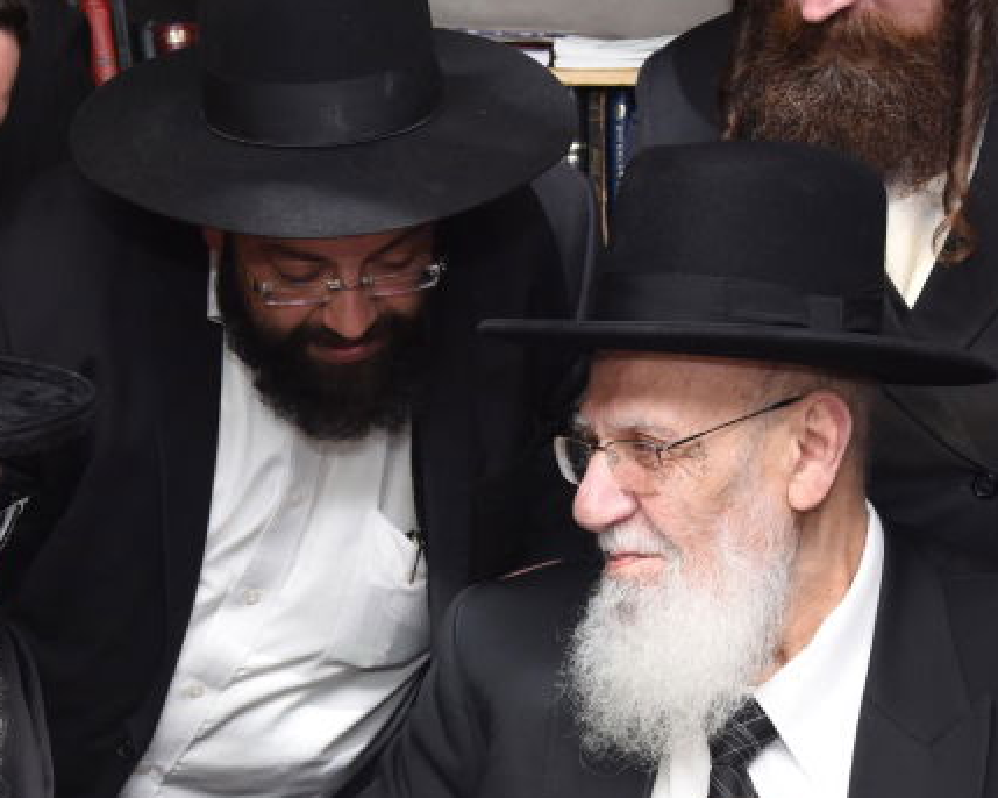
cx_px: 170
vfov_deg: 13.7
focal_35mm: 112
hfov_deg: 17.0
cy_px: 657
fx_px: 3307
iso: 1250
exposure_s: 1/125
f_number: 6.3
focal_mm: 50
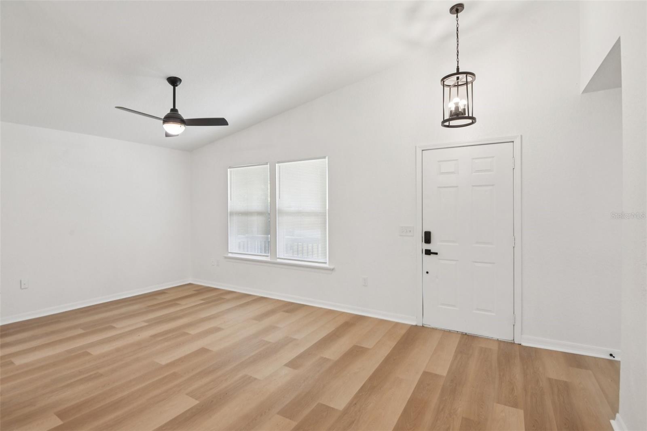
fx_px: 287
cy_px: 216
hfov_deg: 96.7
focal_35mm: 16
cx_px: 324
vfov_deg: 73.7
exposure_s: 1/40
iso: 400
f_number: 8
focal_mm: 16
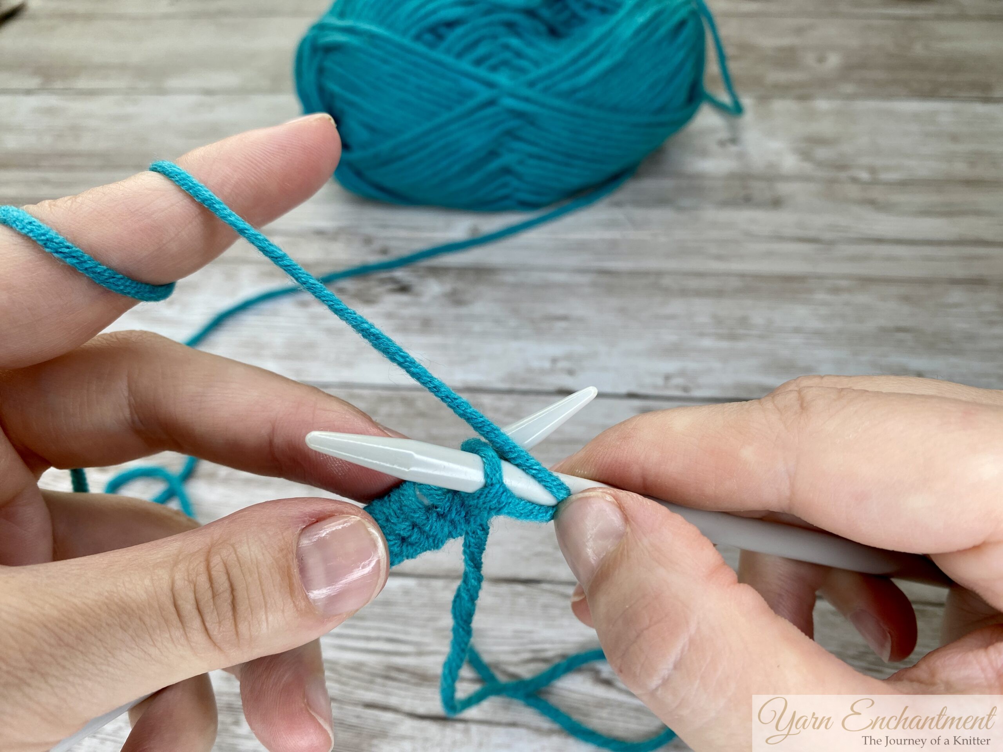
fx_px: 724
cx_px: 502
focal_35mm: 25
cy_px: 376
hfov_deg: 69.4
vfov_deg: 54.9
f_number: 1.8
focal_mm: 4.25
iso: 40
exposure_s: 1/121
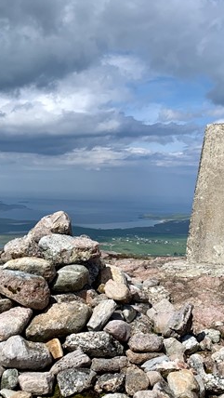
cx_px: 112
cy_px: 169
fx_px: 559
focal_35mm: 53
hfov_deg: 22.7
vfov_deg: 39.1
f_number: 1.8
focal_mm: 4.25
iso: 25
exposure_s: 1/4902
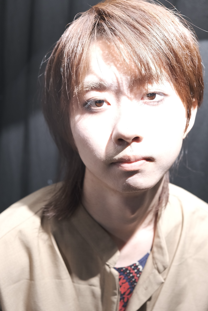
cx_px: 104
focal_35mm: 56
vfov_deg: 35.6
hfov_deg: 24.2
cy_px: 156
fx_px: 485
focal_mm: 37.4
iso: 1600
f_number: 3.6
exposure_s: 1/180
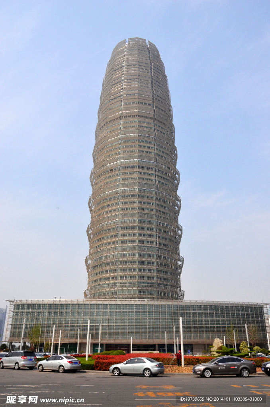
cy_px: 204
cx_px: 135
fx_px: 305
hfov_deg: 47.7
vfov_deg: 67.5
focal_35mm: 27
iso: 1000
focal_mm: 18
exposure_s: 1/1000
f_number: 16
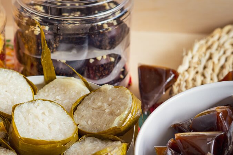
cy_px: 114
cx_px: 49
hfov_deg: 18.3
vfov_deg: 12.3
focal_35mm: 111
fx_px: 718
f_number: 4.5
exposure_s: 1/200
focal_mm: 50
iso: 100
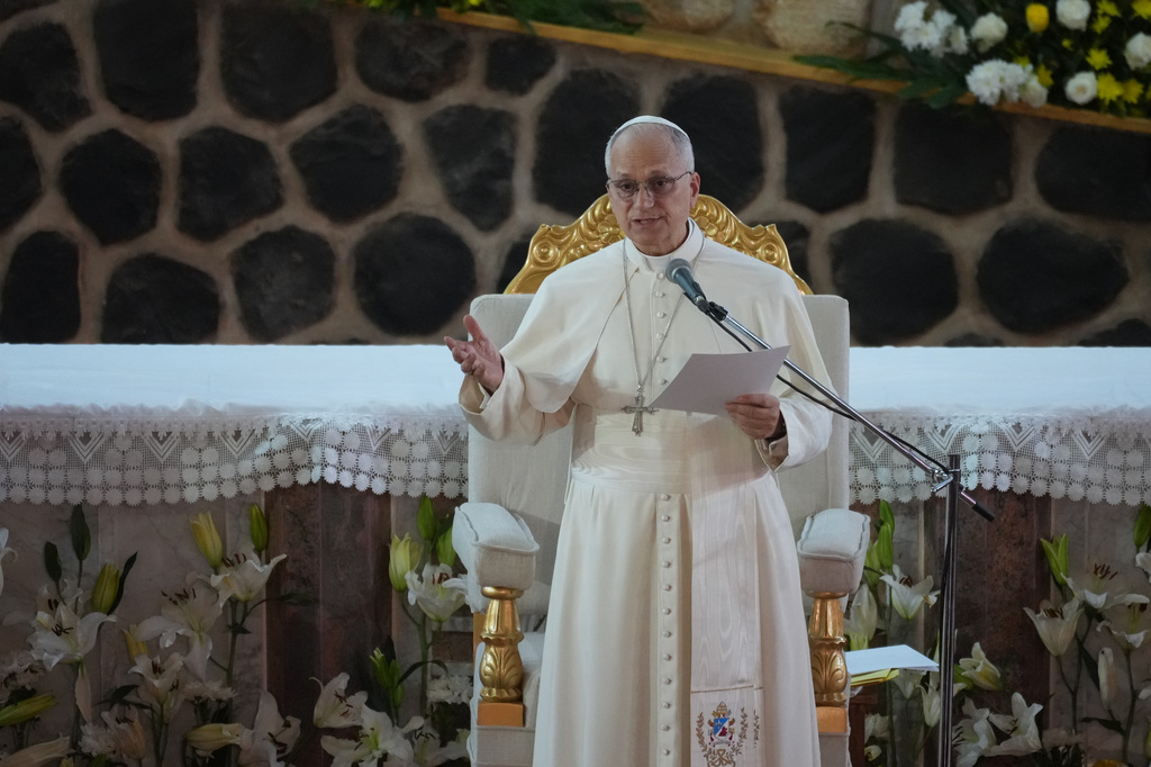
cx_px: 576
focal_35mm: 600
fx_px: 19176
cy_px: 384
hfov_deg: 3.4
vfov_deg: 2.3
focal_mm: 400
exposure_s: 1/250
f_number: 5.6
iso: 5000
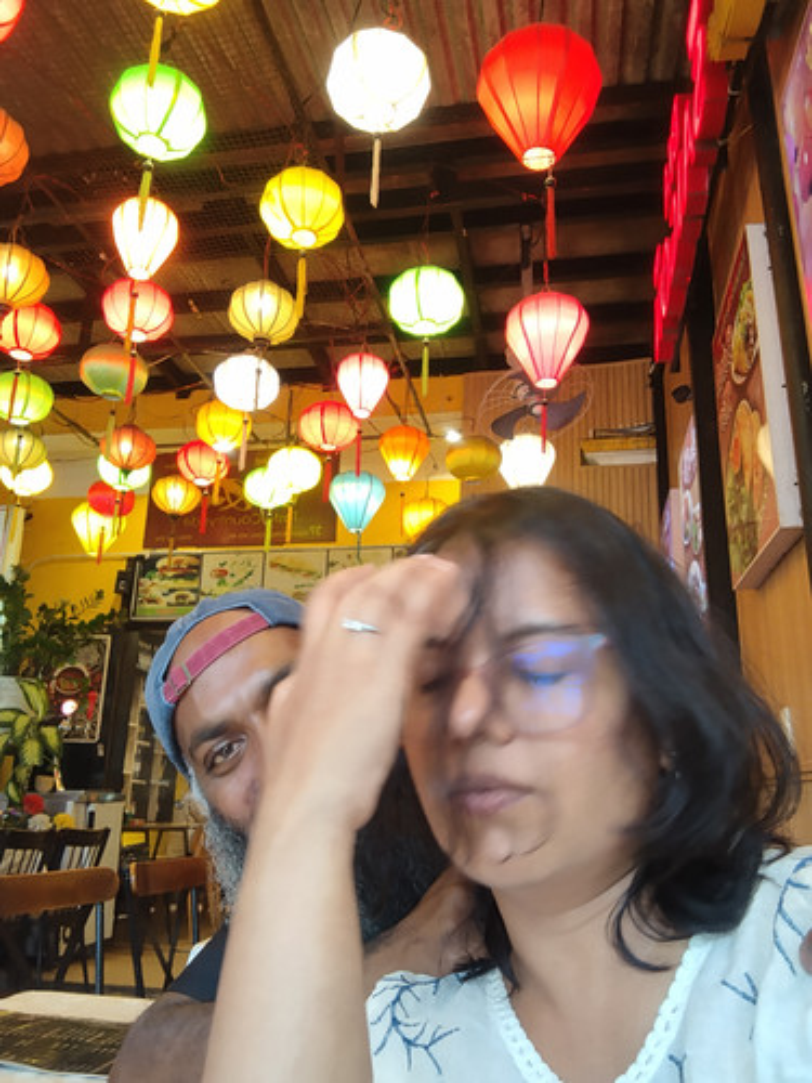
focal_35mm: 26
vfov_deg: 67.3
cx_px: 406
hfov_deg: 53.1
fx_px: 813
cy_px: 542
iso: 125
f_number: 2
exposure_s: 1/33.3
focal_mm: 2.79
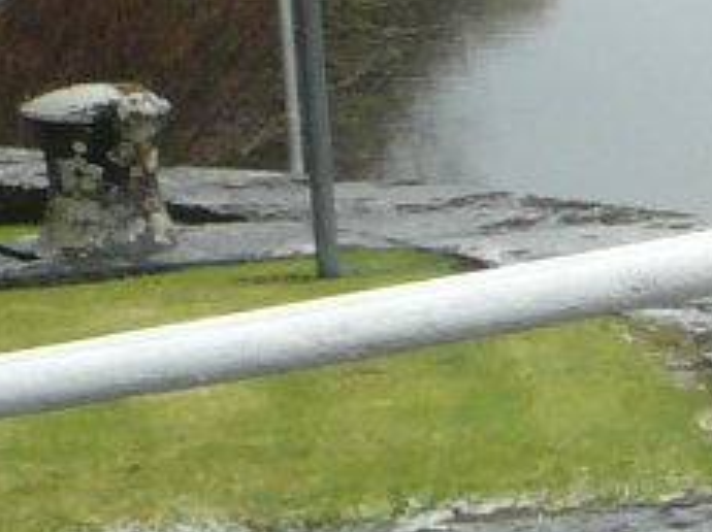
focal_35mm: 195
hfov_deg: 8.3
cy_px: 616
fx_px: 4007
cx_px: 2269
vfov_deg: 7.5
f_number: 2.8
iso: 100
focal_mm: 4.6
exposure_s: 1/200
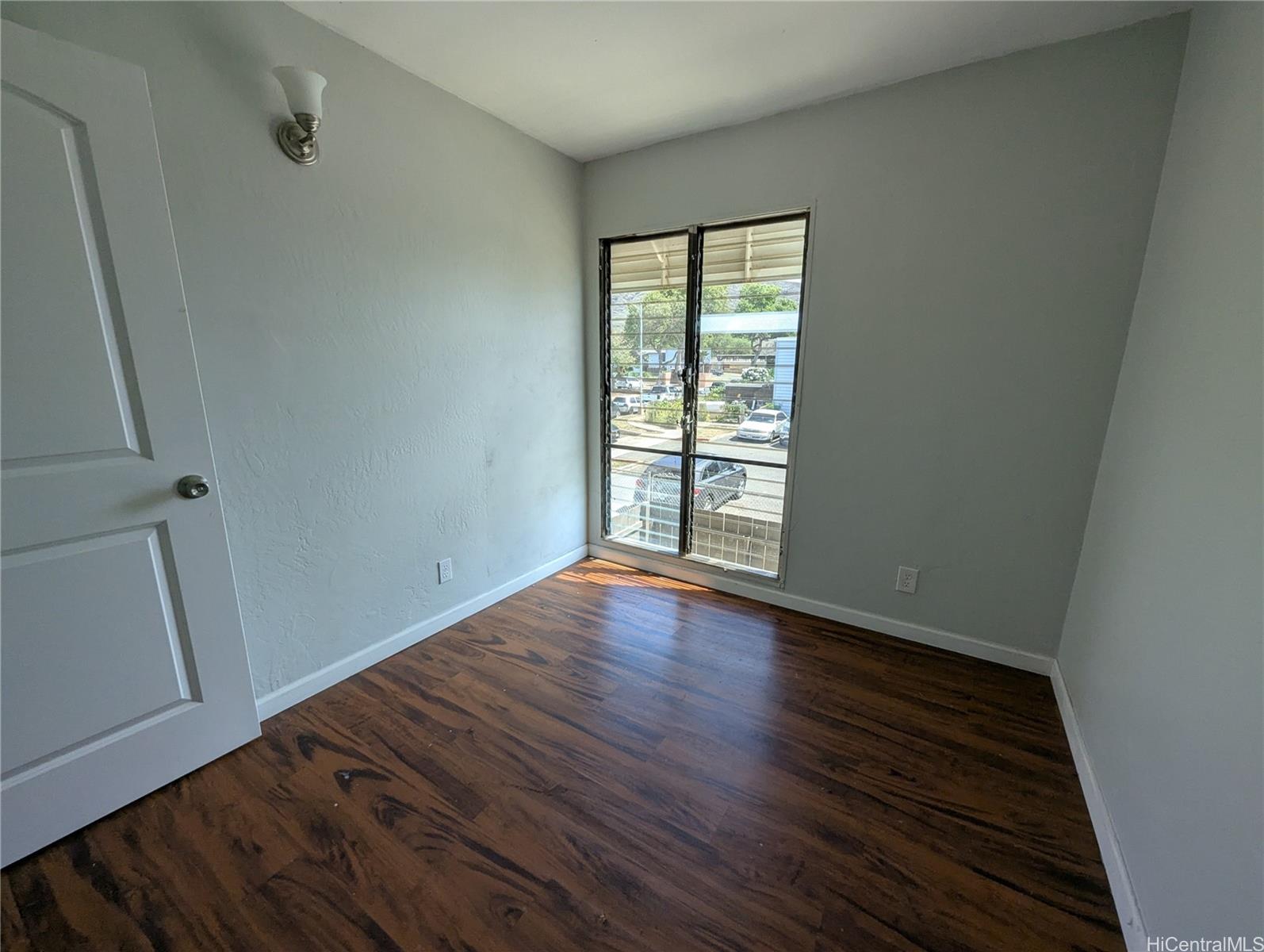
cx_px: 632
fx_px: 475
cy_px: 476
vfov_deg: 90.1
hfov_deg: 106.1
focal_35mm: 13
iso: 46
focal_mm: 1.95
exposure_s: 1/270
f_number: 2.2
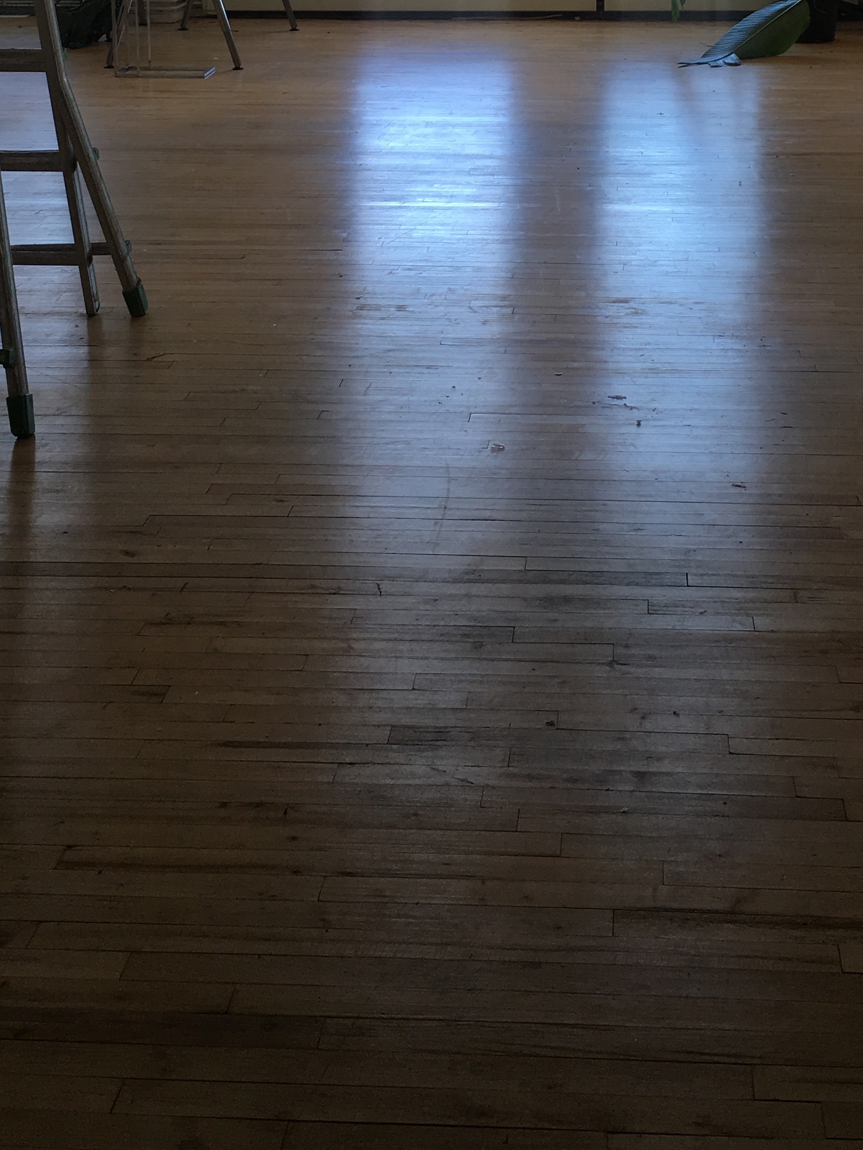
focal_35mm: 54
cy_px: 117
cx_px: 550
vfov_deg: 33.7
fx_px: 1795
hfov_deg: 26.9
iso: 32
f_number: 2.2
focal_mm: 4.15
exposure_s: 1/60
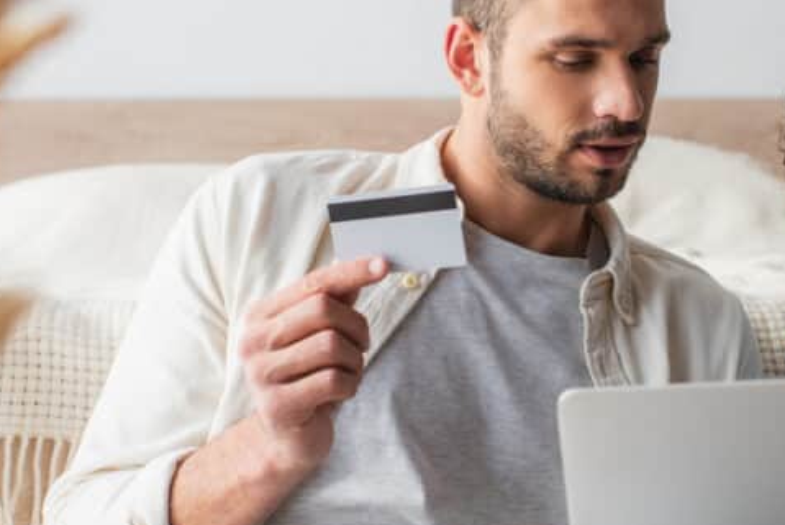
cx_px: 523
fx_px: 1702
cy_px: 242
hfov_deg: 25.8
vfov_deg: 17.5
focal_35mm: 78
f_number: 4
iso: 200
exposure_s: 1/200
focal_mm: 35
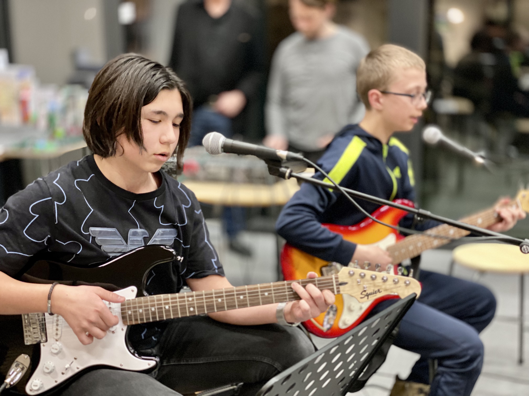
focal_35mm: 52
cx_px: 264
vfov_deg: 28.0
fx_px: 795
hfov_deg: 36.8
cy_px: 198
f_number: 2
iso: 320
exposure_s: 1/20
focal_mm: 6
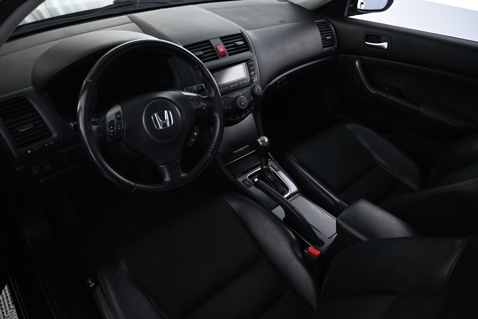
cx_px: 239
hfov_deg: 73.7
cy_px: 160
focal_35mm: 24
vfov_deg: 53.1
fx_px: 319
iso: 1600
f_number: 3.5
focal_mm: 16
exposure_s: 1/15
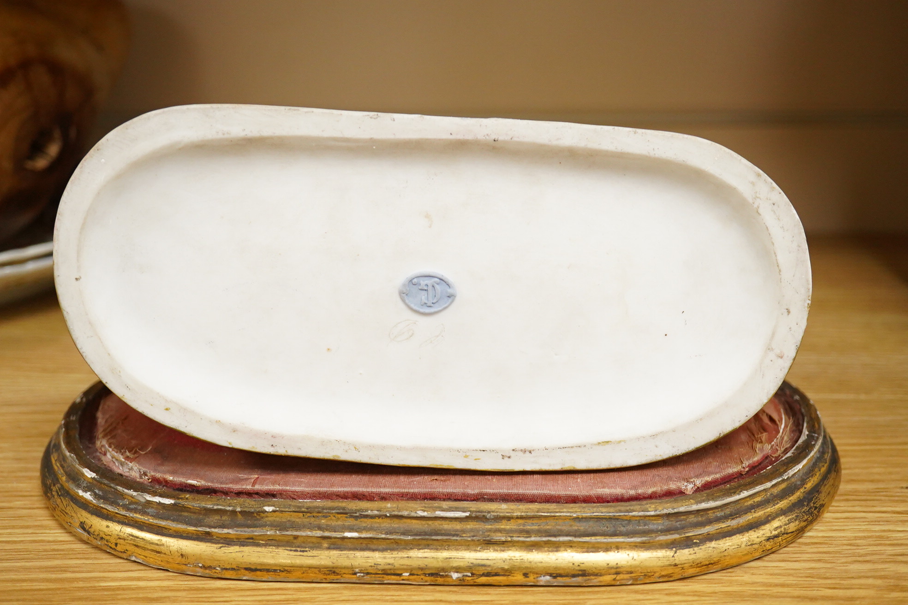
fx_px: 1135
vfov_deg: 29.9
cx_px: 454
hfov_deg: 43.6
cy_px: 302
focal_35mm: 45
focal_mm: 30
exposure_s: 1/320
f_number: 4
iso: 2500
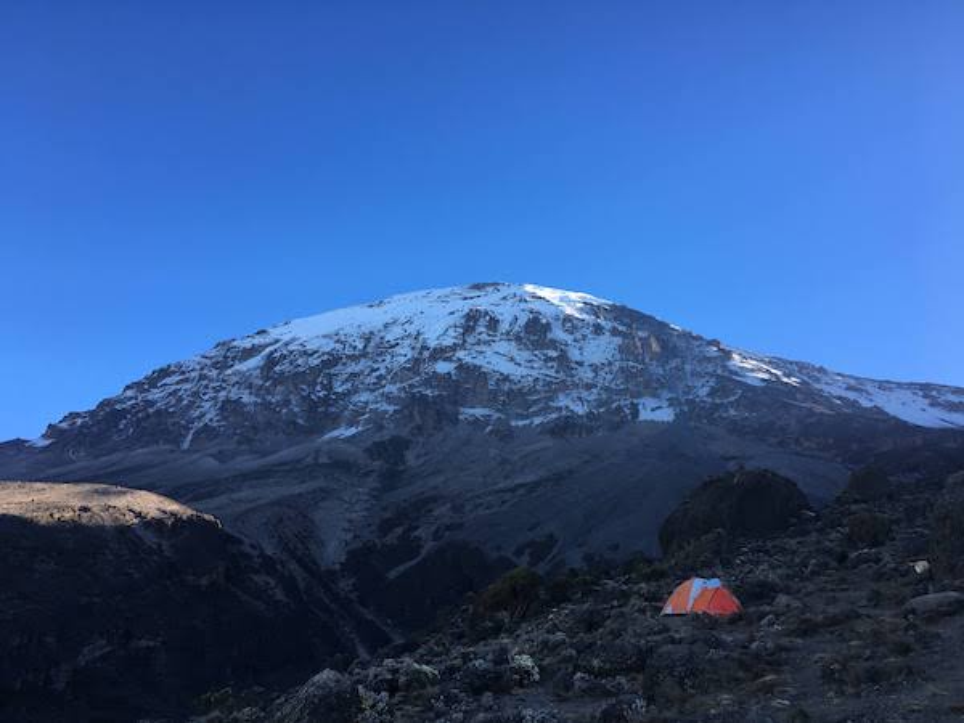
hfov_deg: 61.7
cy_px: 362
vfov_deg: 48.2
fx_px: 808
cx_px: 482
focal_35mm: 29
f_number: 2.2
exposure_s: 1/384
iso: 25
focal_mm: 4.15
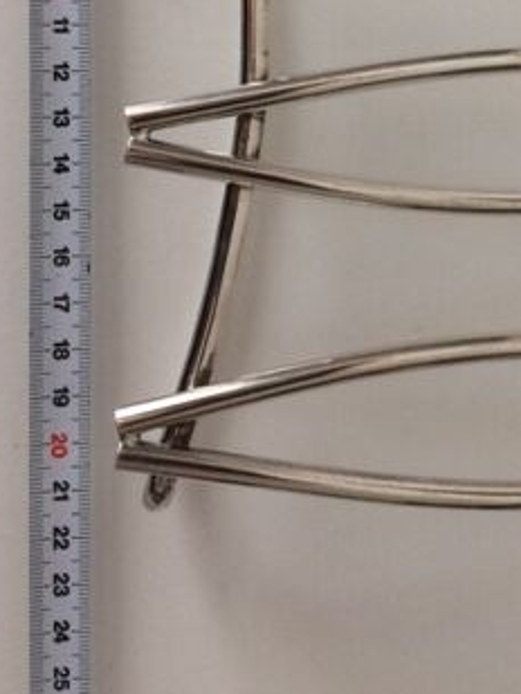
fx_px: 1203
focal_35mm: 60
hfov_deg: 23.8
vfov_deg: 30.7
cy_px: 63
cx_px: 472
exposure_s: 1/33
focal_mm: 4.15
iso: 100
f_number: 2.2
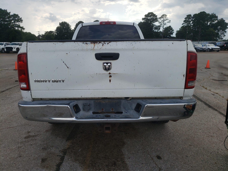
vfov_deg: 53.1
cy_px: 86
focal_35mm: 26
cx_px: 114
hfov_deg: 67.3
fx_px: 171
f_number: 1.5
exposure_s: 1/2000
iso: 50
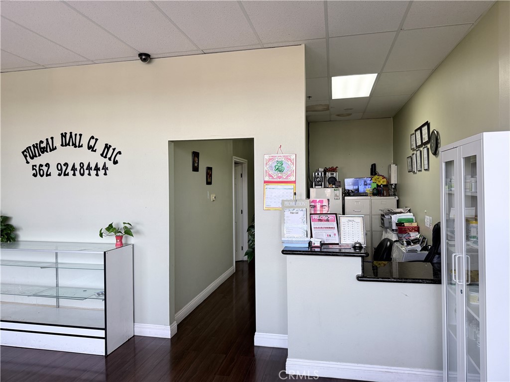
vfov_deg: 56.8
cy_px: 191
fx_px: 354
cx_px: 255
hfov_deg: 71.6
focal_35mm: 24
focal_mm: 6.76
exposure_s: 1/174
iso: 200
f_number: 1.78
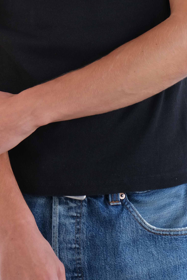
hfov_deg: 9.0
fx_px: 1192
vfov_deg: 13.1
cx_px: 72
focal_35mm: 153
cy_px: -43
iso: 640
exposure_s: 1/125
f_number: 4.5
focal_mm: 37.4
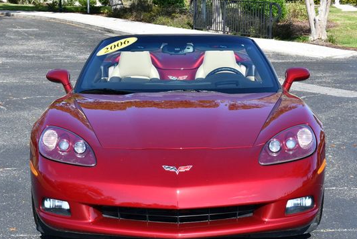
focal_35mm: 84
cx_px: 174
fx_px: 834
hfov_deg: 24.2
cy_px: 135
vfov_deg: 16.3
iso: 160
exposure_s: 1/250
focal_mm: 35
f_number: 8
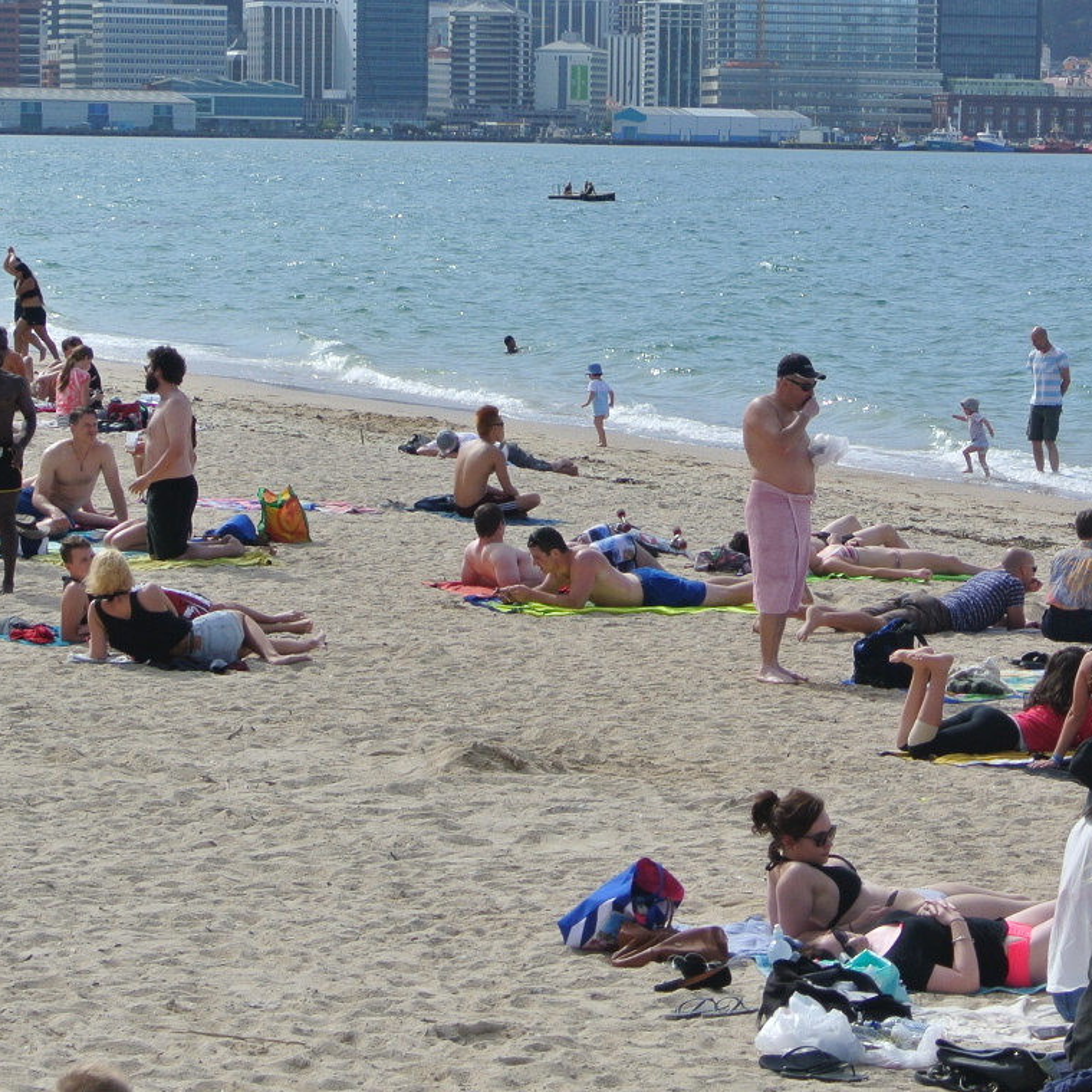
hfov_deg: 14.9
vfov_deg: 14.9
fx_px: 4176
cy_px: 655
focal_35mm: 117
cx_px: 698
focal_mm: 20.3
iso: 100
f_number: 5
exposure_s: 1/800
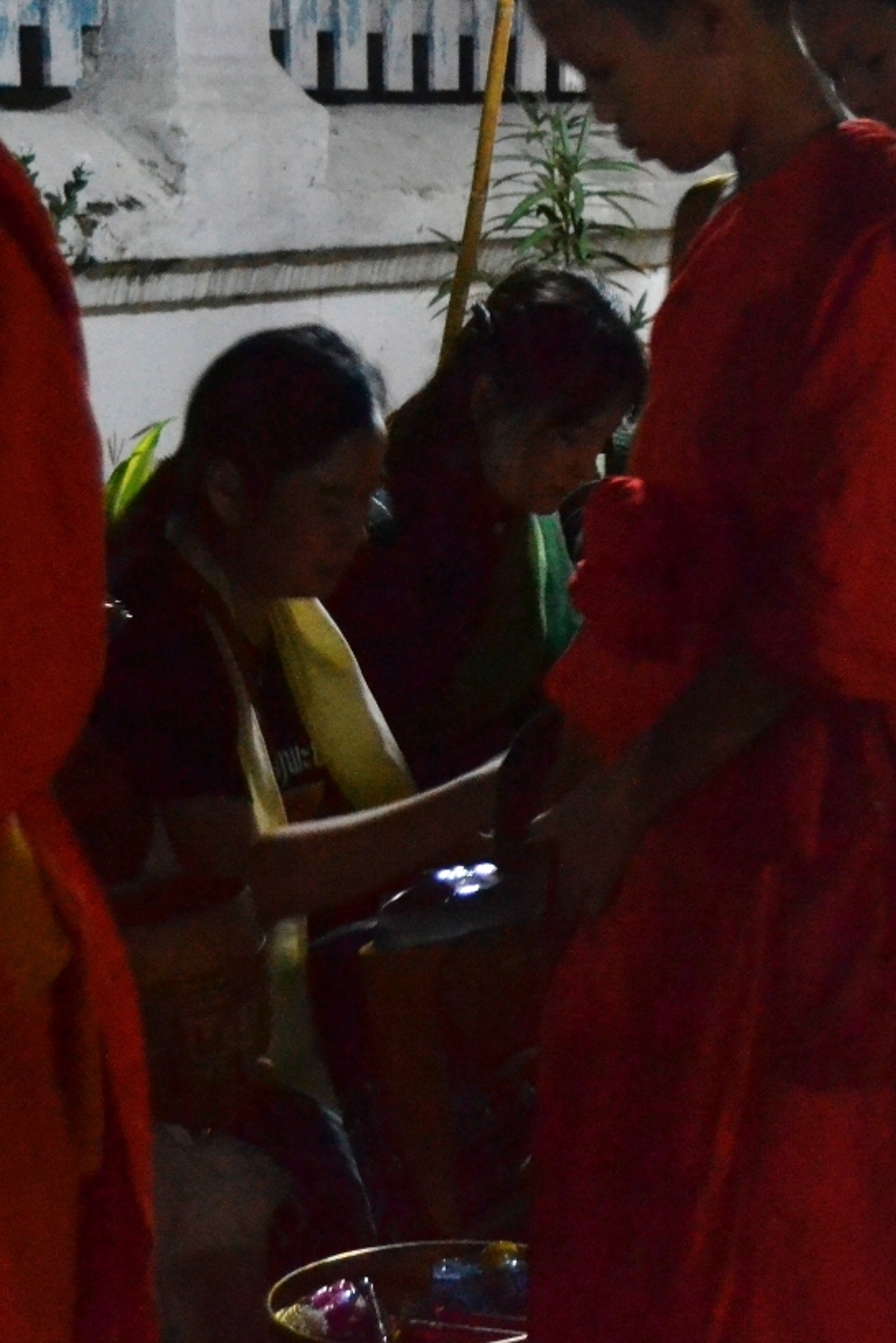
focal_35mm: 101
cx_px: 994
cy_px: 479
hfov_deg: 13.3
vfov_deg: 20.2
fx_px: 3769
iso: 3200
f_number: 4.5
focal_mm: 34
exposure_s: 1/15
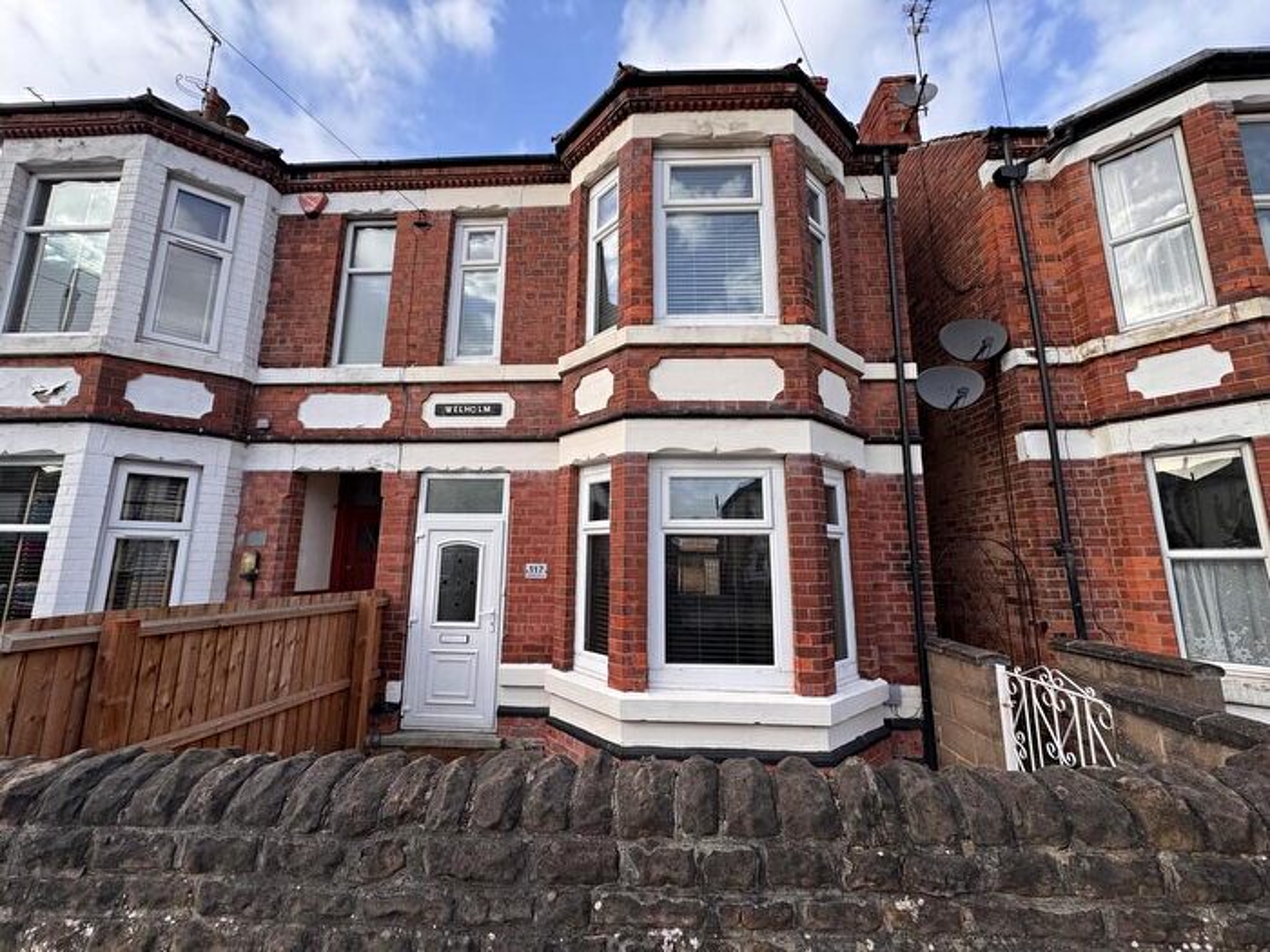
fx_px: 514
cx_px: 635
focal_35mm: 14
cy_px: 476
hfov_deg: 102.1
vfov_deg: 85.7
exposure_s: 1/512
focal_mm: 2.22
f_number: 2.2
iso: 40
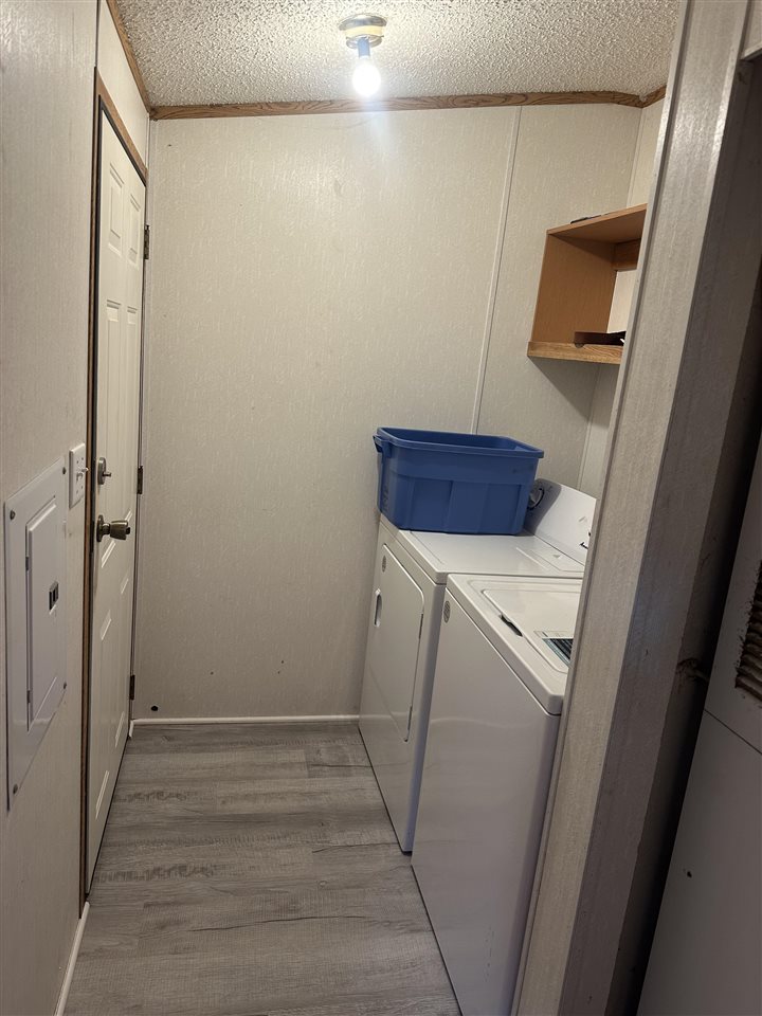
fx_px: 704
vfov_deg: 71.6
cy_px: 508
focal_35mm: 24
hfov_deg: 56.8
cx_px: 381
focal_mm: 6.86
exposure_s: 1/60
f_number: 1.78
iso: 125
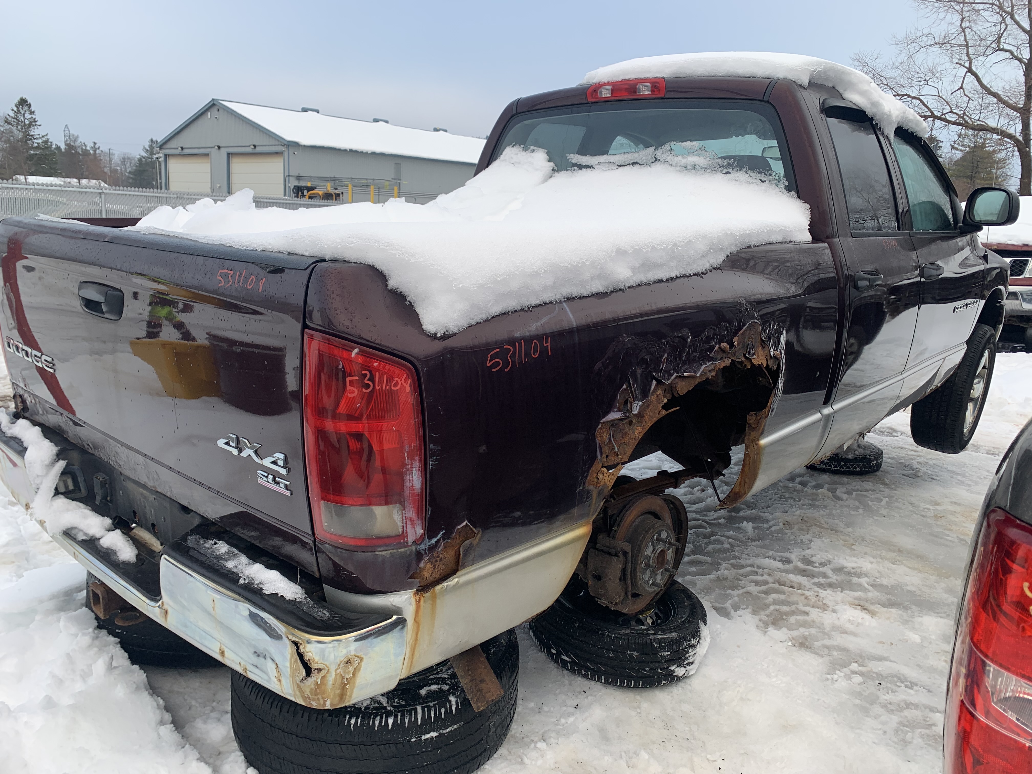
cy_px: 387
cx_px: 516
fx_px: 775
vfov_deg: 53.1
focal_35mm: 26
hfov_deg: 67.3
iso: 25
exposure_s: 1/167
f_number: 1.8
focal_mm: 4.25
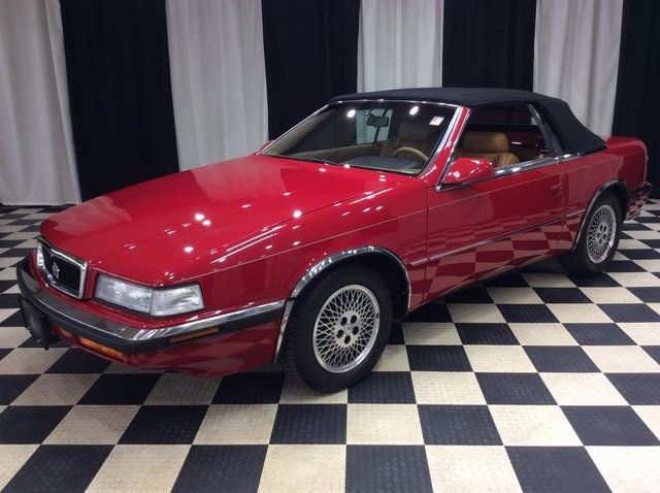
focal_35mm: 32
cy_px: 246
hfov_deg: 56.9
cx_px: 330
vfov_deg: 44.1
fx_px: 609
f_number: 2.4
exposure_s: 1/24
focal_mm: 3.3
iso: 50
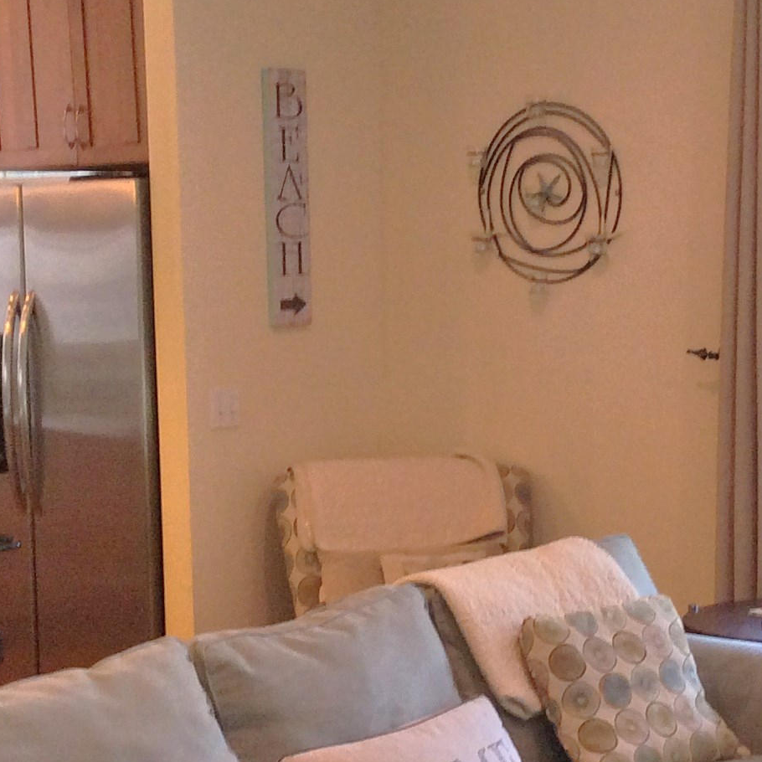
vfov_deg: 20.8
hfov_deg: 20.9
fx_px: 2067
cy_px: 506
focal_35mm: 83
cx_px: 392
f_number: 2.4
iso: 64
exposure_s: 1/24
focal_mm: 3.3
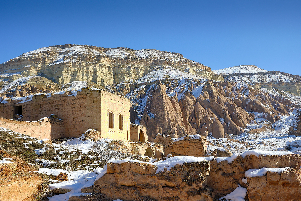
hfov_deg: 50.7
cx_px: 150
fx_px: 318
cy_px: 100
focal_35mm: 38
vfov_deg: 35.1
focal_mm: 25.4
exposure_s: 1/350
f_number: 9
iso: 200
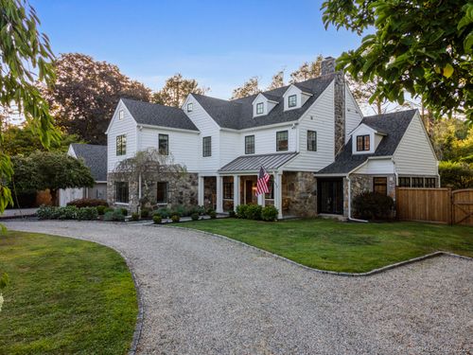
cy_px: 178
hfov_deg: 71.6
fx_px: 328
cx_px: 236
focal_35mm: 24
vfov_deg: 56.8
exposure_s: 1/160
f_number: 2.8
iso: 110
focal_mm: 4.5
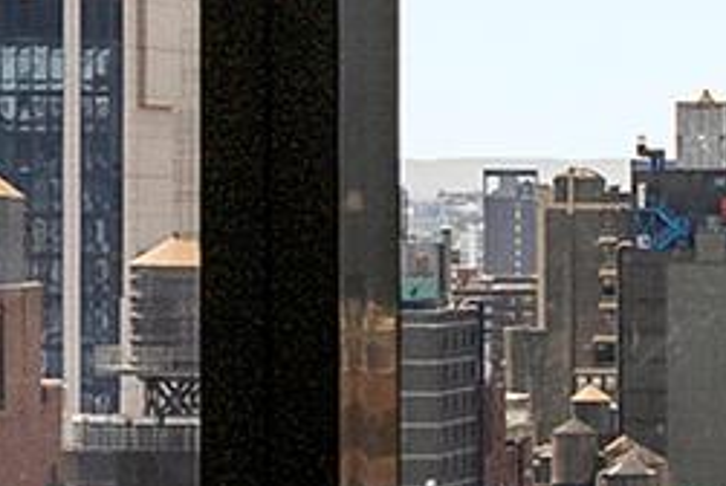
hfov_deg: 8.0
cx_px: 1478
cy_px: 117
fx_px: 4924
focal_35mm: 244
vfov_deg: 5.6
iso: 800
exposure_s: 1/320
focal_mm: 31.9
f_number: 11
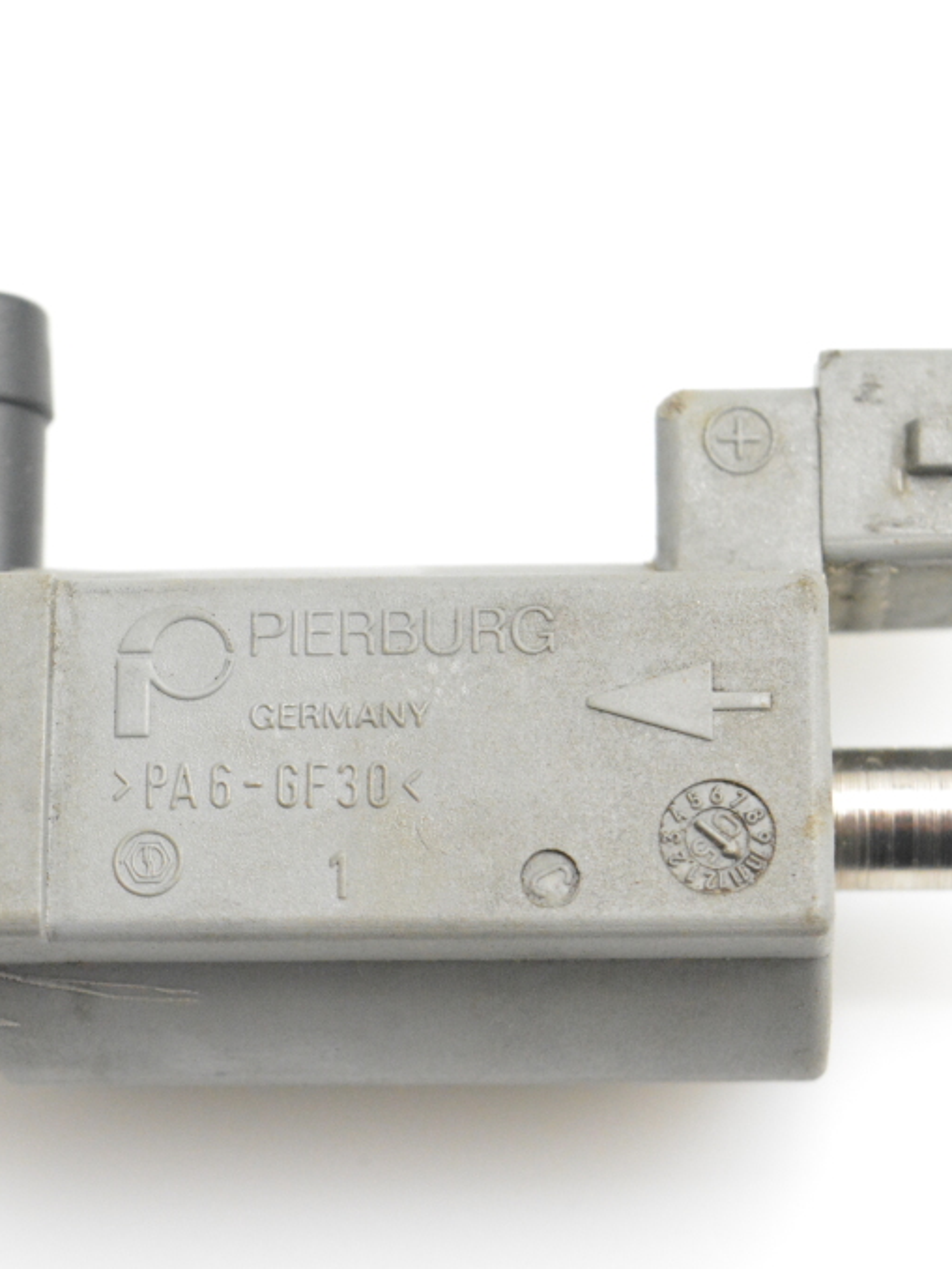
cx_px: 402
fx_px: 4387
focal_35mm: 120
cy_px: 634
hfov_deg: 12.4
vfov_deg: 16.4
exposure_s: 1/400
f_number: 10
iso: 6400
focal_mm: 55
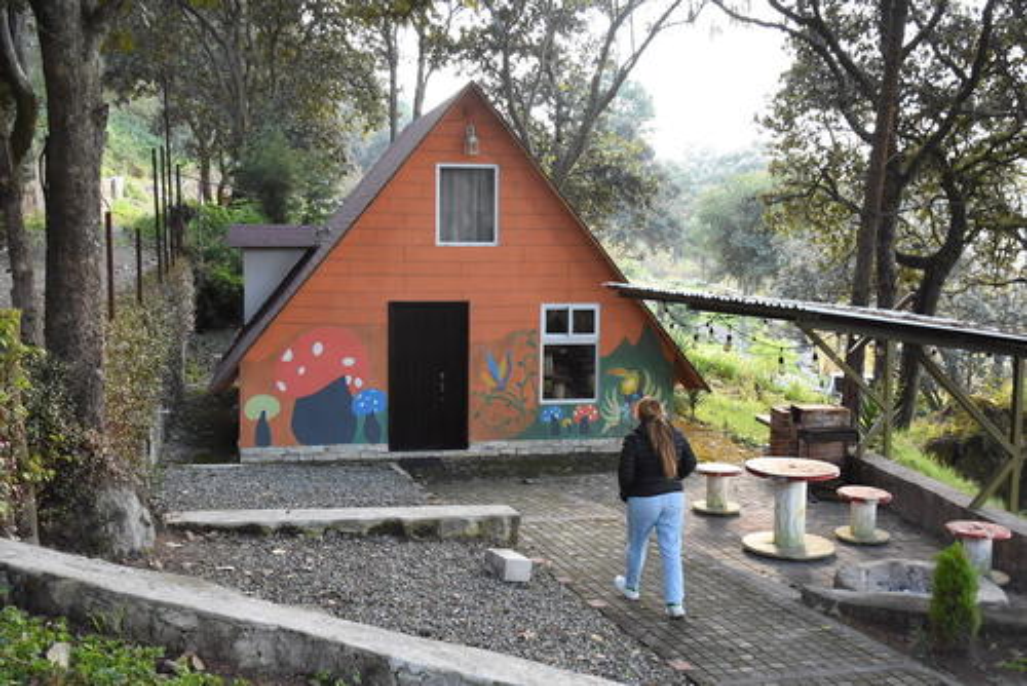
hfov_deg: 49.5
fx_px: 1113
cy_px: 343
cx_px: 514
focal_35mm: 39
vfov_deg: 34.3
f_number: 5.6
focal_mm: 26
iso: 2000
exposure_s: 1/200
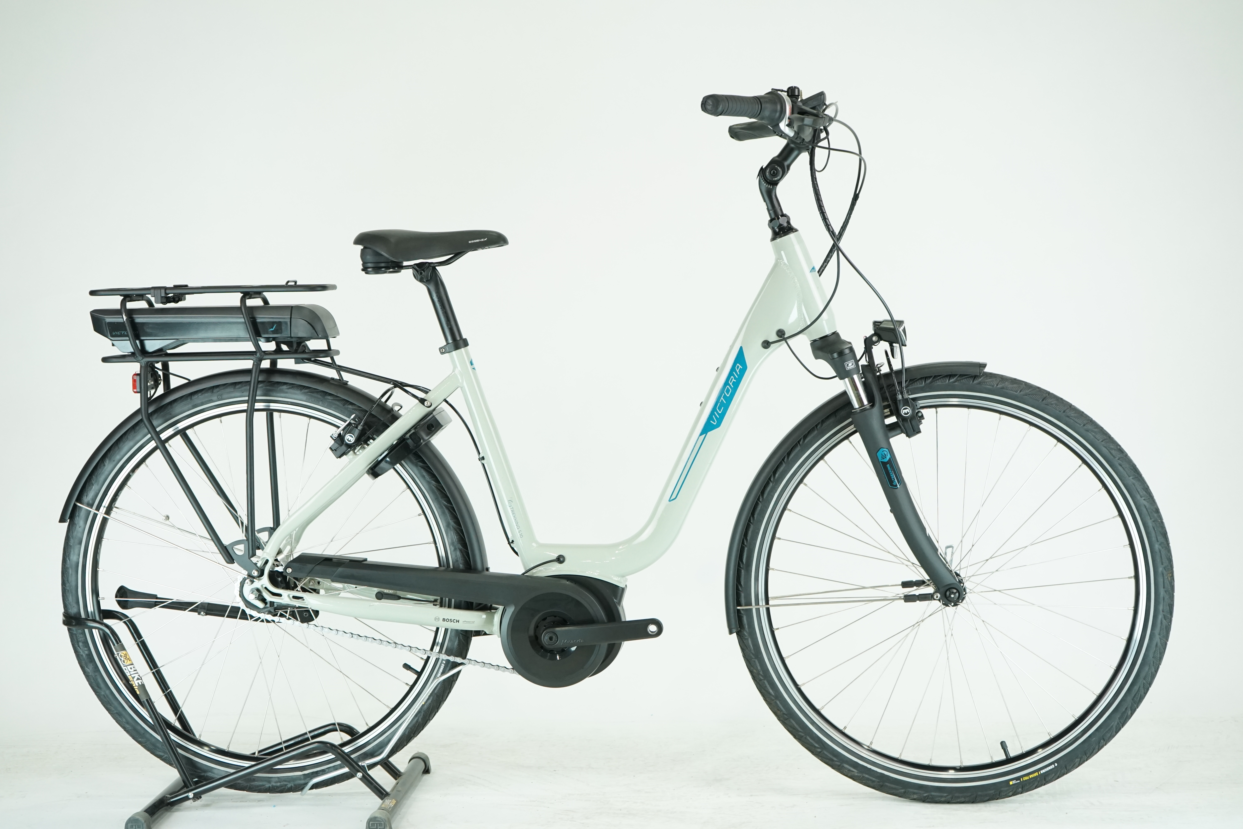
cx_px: 622
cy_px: 414
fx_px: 1795
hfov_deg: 38.2
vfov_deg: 26.0
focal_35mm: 52
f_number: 5.6
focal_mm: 52
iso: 1600
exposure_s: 1/200
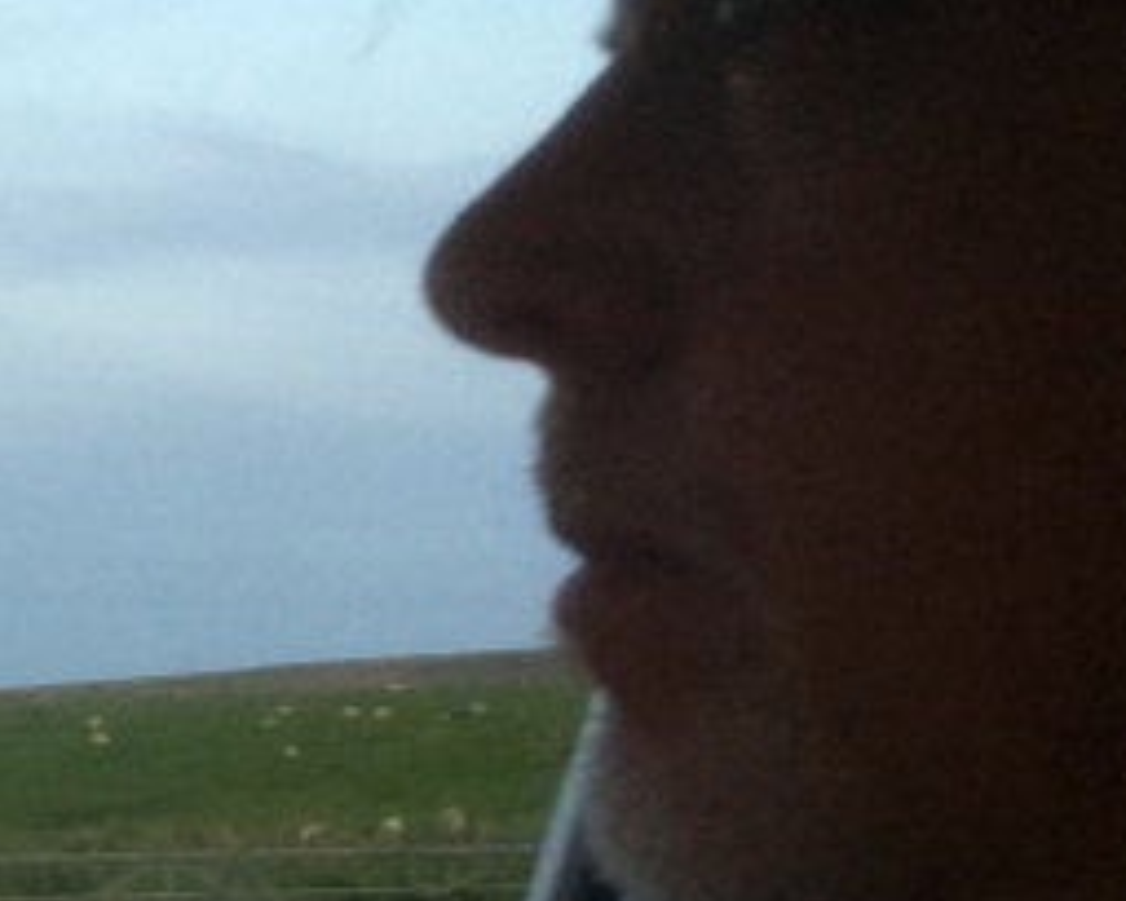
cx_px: -291
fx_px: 3066
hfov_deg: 19.4
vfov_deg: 16.7
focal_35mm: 92
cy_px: 508
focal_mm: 4.12
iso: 50
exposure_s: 1/30
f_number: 2.2
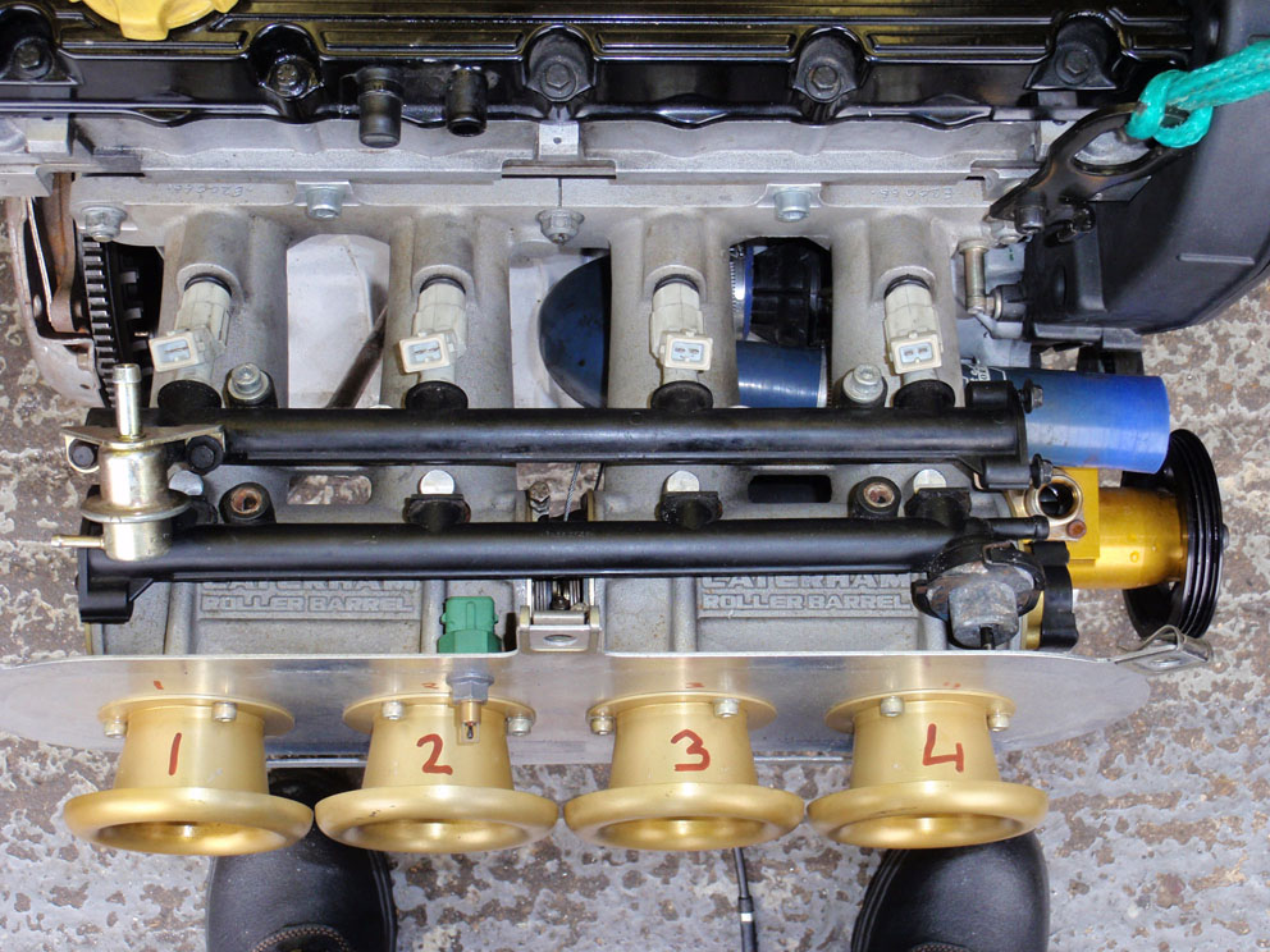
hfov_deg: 39.7
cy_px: 476
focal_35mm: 48
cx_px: 635
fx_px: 1761
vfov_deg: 30.3
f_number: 4.2
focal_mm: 8.69
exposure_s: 1/50
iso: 100
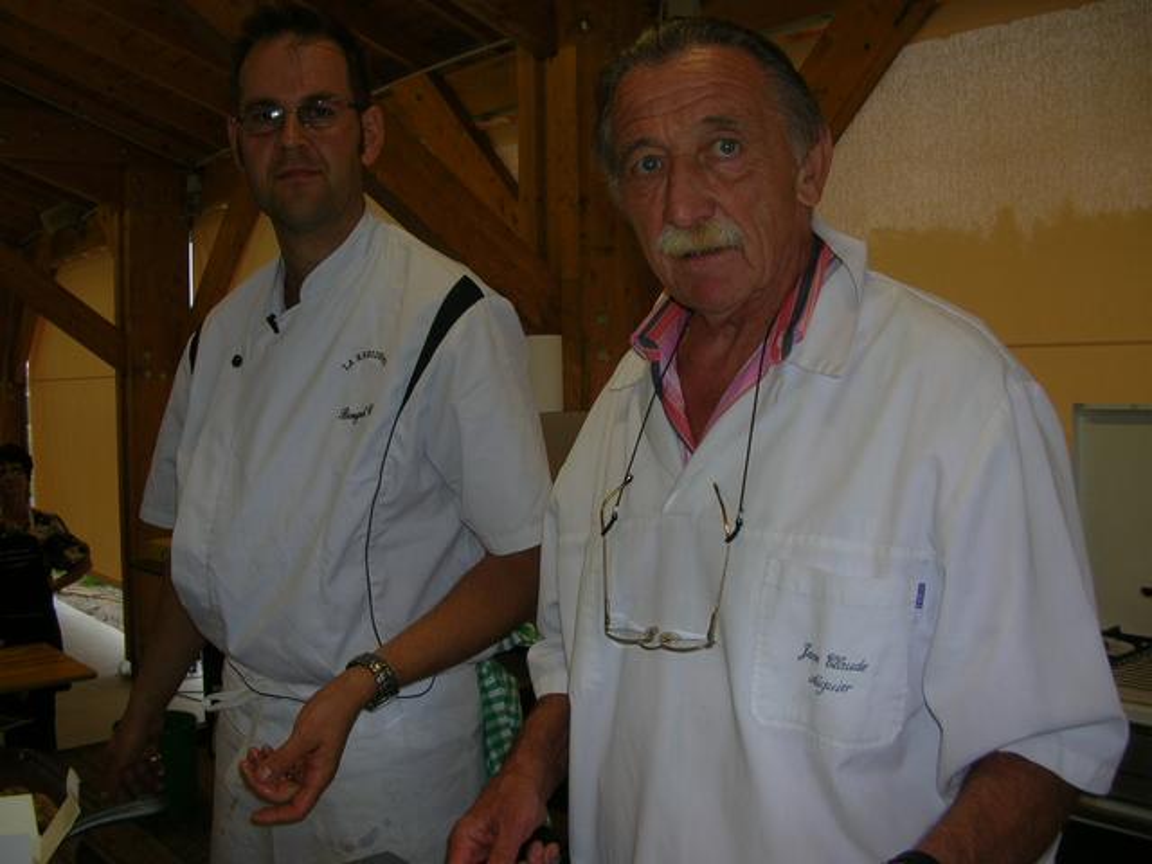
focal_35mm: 35
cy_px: 432
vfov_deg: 40.7
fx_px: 1165
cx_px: 576
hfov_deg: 52.6
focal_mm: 5.8
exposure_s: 1/60.1
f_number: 2.8
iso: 50
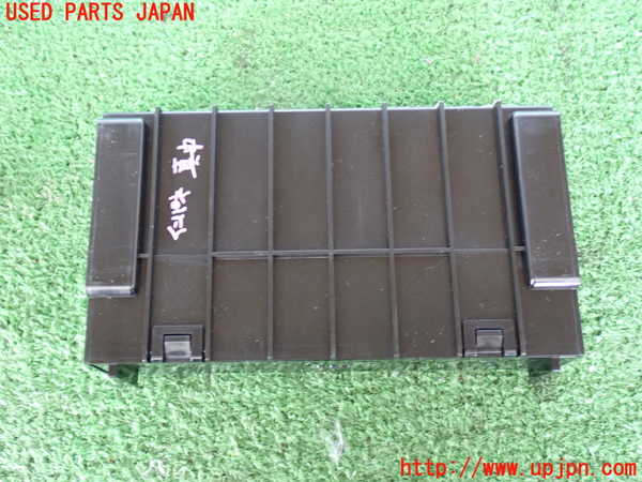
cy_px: 241
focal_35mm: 41
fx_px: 760
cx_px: 321
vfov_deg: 35.1
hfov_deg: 45.8
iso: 800
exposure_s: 1/25
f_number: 2.8
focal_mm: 7.31
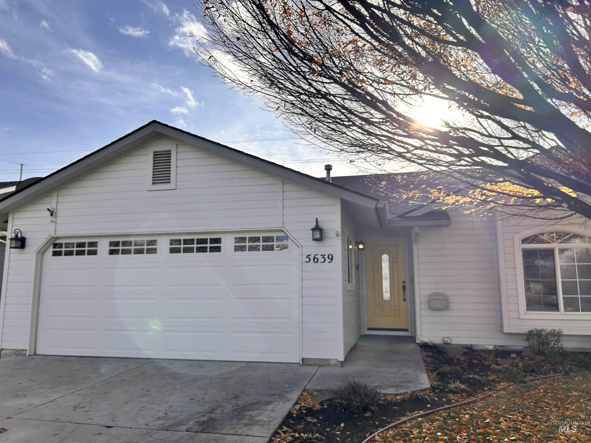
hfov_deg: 67.3
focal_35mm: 26
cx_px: 296
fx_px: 444
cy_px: 222
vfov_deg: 53.1
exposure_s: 1/2841
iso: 50
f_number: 1.5
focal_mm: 5.7
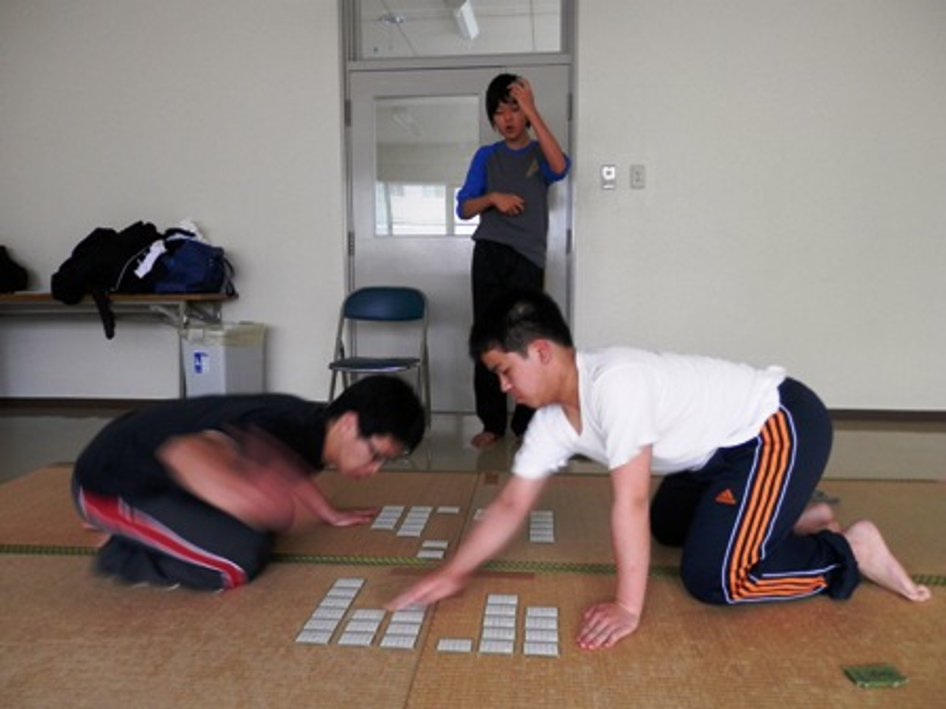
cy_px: 354
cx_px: 473
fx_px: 683
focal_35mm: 25
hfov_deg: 69.4
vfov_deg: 54.9
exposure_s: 1/30
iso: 160
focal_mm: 4.5
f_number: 3
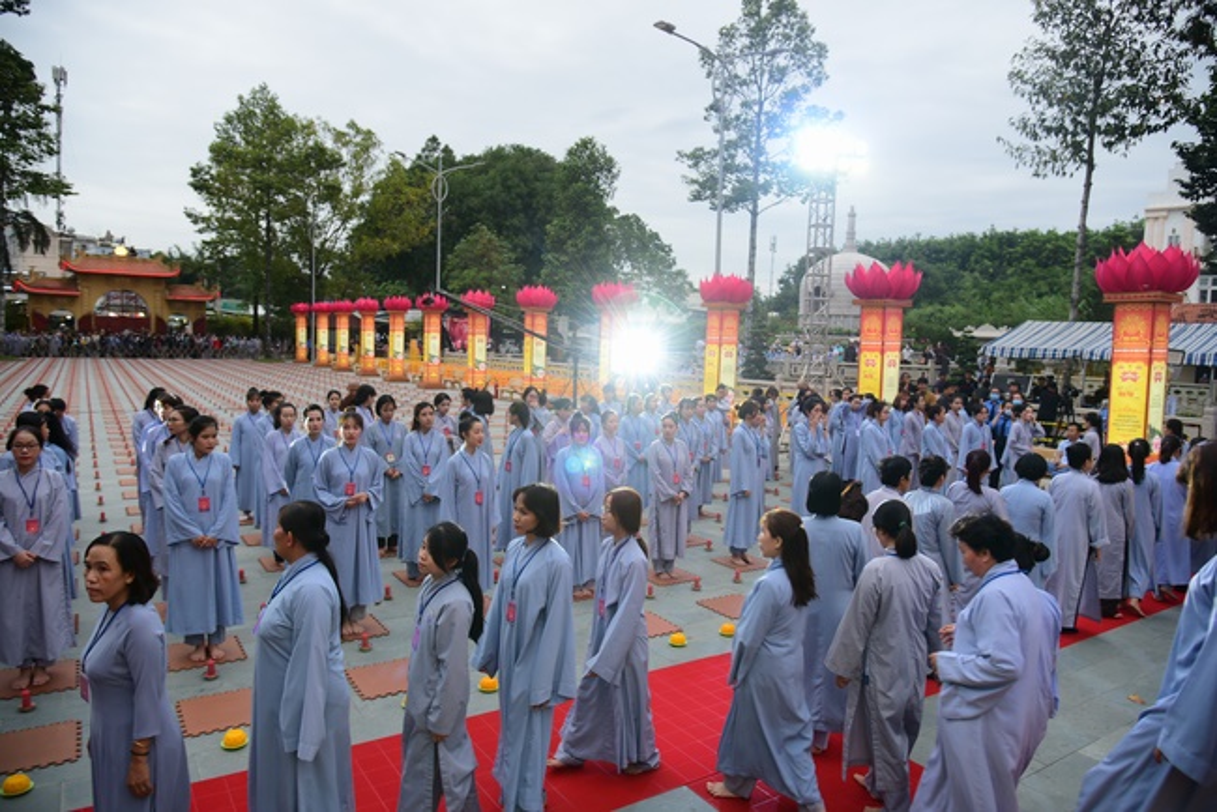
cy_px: 406
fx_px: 812
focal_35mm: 24
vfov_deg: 53.2
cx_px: 608
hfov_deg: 73.7
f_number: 4
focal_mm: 24
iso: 400
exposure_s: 1/60
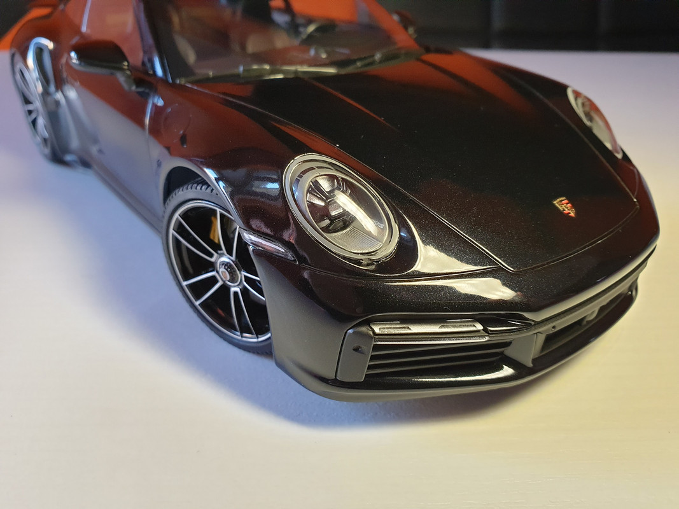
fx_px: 510
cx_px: 340
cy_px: 254
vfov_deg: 53.1
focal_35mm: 26
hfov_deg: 67.3
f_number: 2.4
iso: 250
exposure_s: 1/46
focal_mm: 4.3
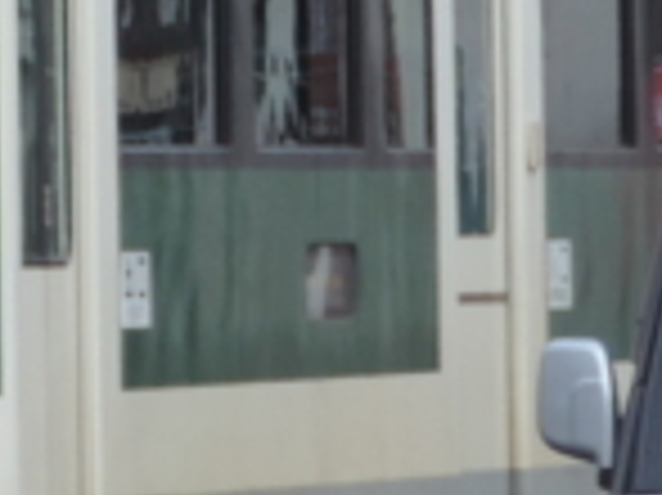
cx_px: -1121
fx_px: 20790
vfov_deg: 1.4
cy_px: -346
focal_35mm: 1088
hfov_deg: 1.8
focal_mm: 35.6
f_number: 4.6
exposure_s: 1/160
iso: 80
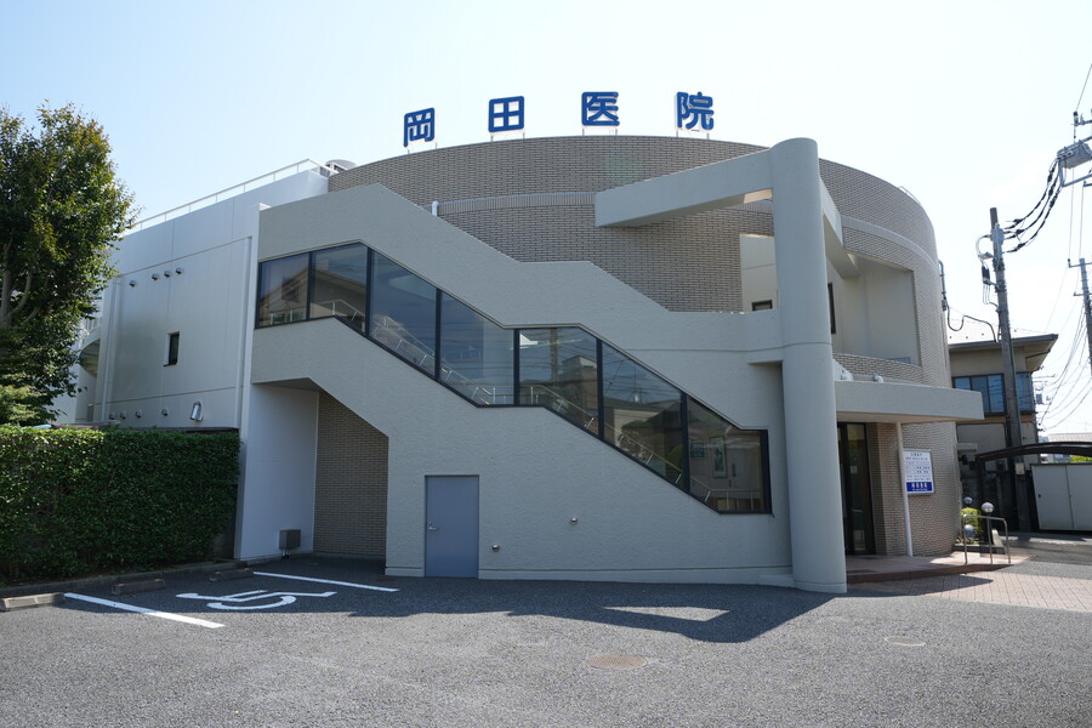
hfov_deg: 78.6
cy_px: 364
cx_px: 546
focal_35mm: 22
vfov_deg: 57.2
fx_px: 667
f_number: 13
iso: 100
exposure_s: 1/60
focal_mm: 22
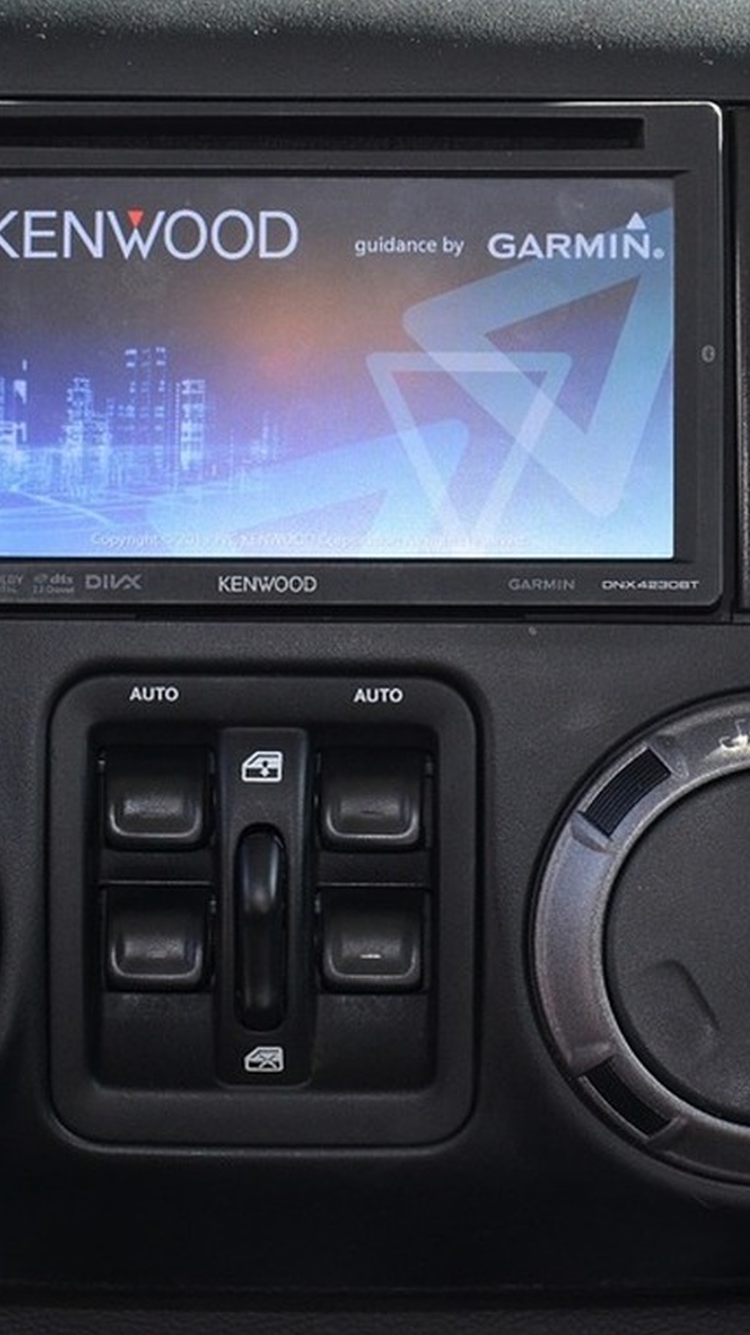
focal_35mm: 137
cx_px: 303
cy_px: 597
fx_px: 4849
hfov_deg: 8.8
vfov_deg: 15.7
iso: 400
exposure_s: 1/100
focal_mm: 52
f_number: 5
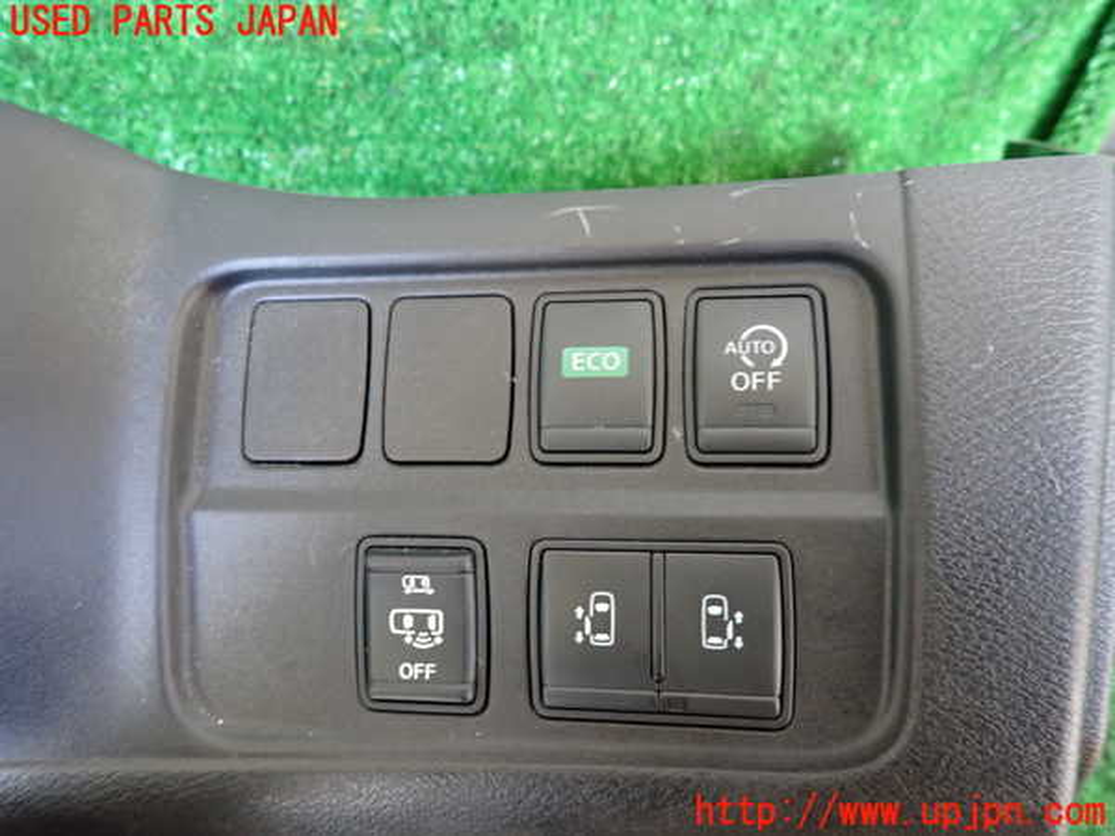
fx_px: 805
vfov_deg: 54.9
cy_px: 418
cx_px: 558
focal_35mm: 25
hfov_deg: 69.4
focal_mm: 4.5
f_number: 2
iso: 500
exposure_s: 1/30
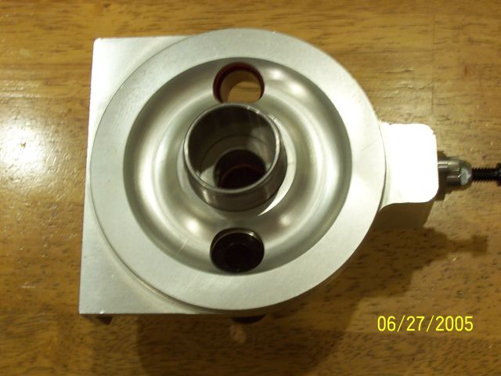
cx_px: 250
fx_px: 955
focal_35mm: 66
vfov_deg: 22.3
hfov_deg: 29.4
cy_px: 188
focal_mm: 10.8
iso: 160
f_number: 4
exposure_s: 1/10
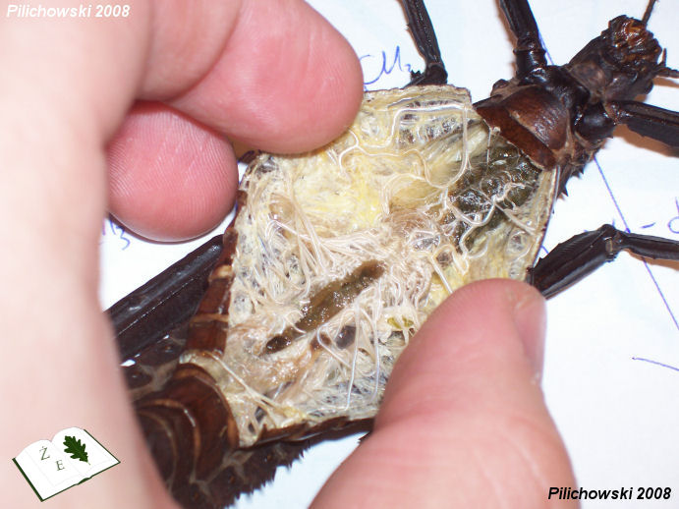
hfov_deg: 19.3
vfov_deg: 14.5
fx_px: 2000
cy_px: 254
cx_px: 340
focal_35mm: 102
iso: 80
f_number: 4.6
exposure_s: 1/89.8
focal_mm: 16.8
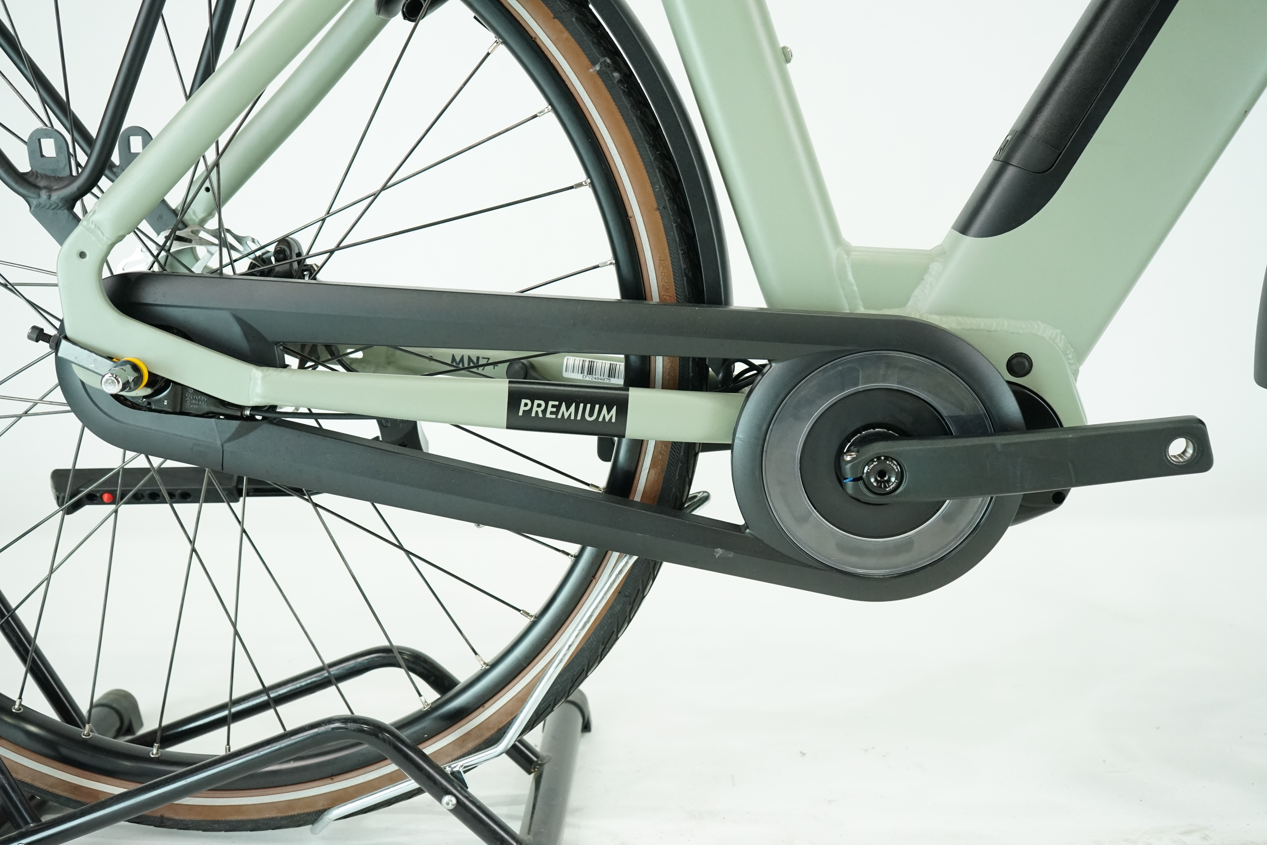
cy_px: 422
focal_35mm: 36
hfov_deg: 53.1
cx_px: 634
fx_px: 1267
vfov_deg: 36.9
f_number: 5.6
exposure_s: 1/200
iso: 2500
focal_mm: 36
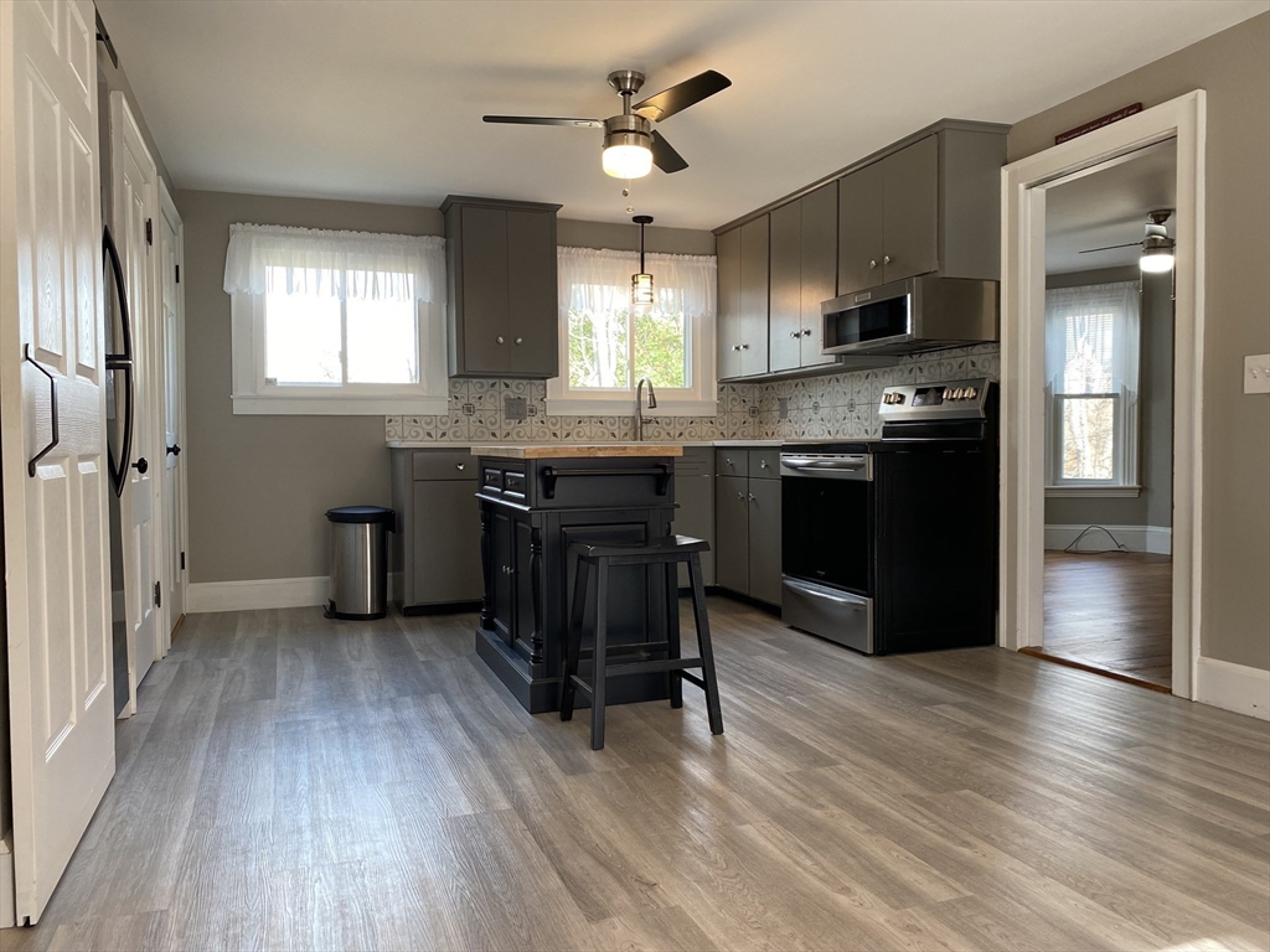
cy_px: 476
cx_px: 635
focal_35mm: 26
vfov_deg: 53.1
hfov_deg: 67.3
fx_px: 954
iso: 80
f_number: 1.8
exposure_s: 1/60
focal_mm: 4.25
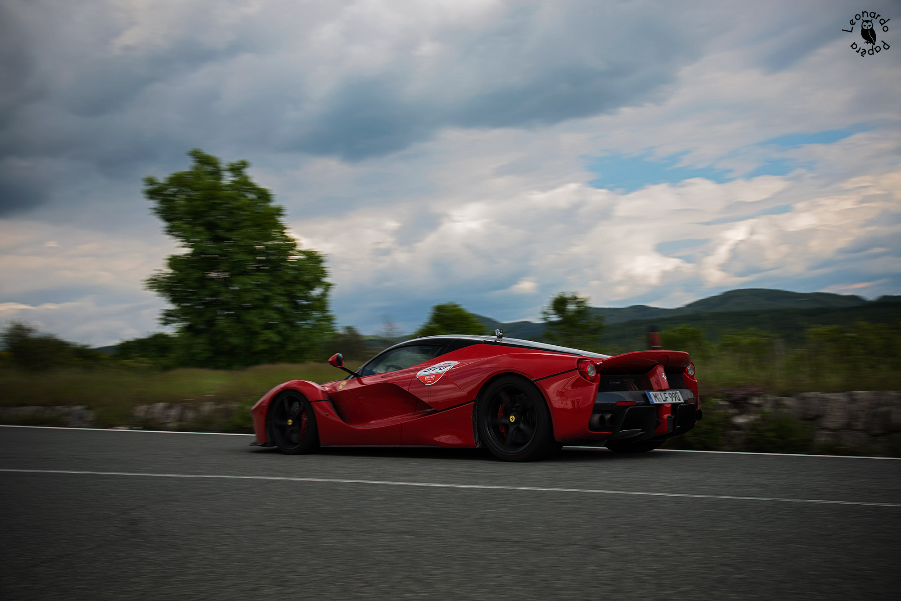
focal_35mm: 46
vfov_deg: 29.3
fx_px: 1152
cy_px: 300
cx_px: 450
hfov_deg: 42.7
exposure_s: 1/250
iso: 100
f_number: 8
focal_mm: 46
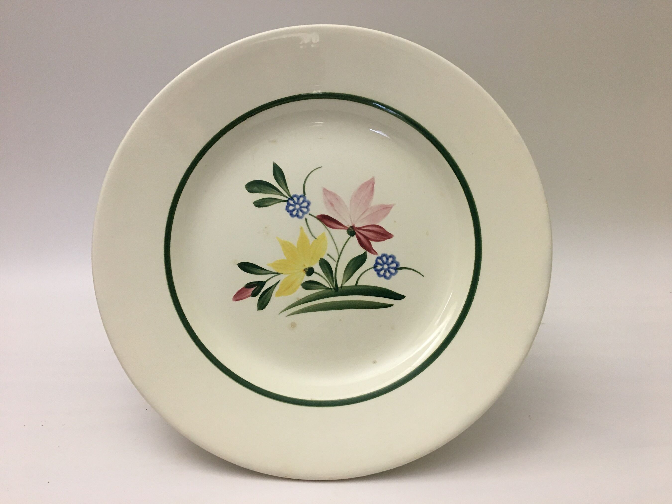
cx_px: 336
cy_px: 252
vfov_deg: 48.2
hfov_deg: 61.7
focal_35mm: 29
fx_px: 563
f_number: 2.2
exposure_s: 1/33
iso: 125
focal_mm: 4.15
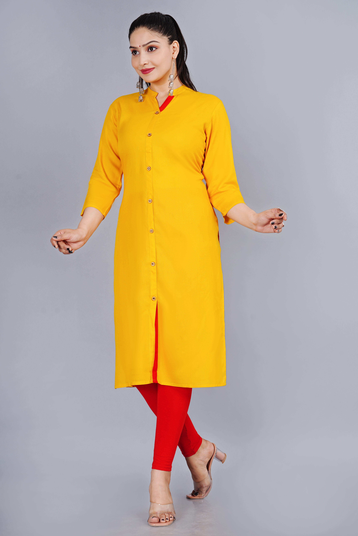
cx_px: 179
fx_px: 835
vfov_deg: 35.6
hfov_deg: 24.2
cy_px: 268
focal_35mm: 56
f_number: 9
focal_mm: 56
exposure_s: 1/125
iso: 100
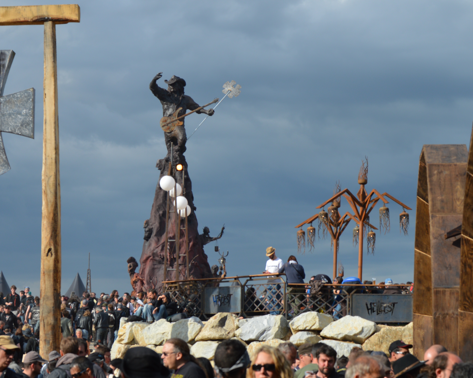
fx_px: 1577
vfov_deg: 13.7
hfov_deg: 17.0
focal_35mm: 113
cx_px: 162
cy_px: 207
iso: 100
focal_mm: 55
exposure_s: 1/250
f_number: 8
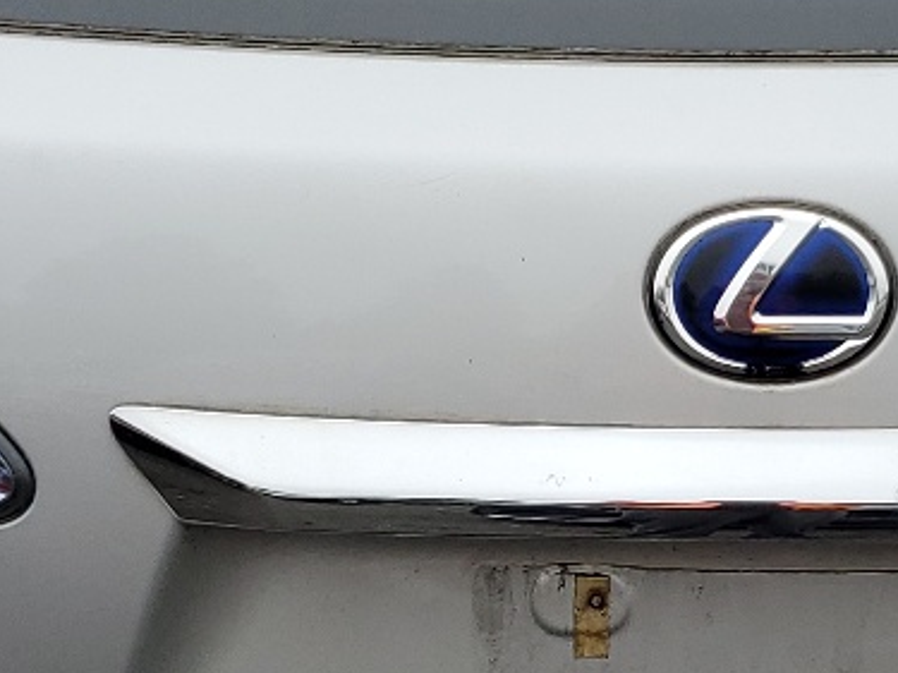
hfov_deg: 17.5
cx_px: 757
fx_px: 2879
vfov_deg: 13.3
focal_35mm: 111
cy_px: 510
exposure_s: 1/500
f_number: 1.5
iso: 50
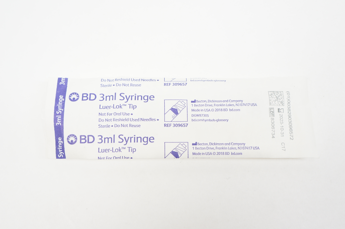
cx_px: 172
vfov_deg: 31.8
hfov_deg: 46.4
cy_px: 114
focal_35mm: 42
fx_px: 402
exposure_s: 1/40
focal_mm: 28
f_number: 6.3
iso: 400
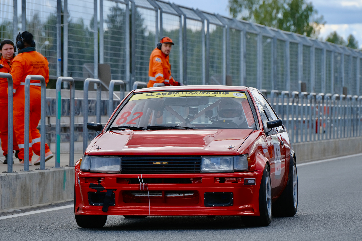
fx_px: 2494
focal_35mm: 248
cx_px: 181
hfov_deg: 8.3
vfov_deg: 5.5
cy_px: 120
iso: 160
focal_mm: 165.1
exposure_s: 1/320
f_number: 5.6
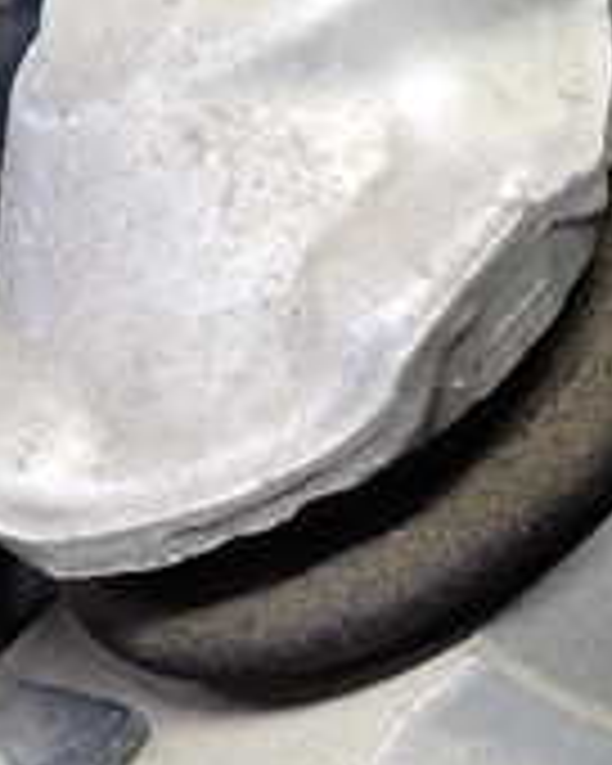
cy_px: 392
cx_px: 540
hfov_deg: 17.6
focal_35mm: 86
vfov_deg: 22.2
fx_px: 1947
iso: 200
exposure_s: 1/125
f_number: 2
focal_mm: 4.5
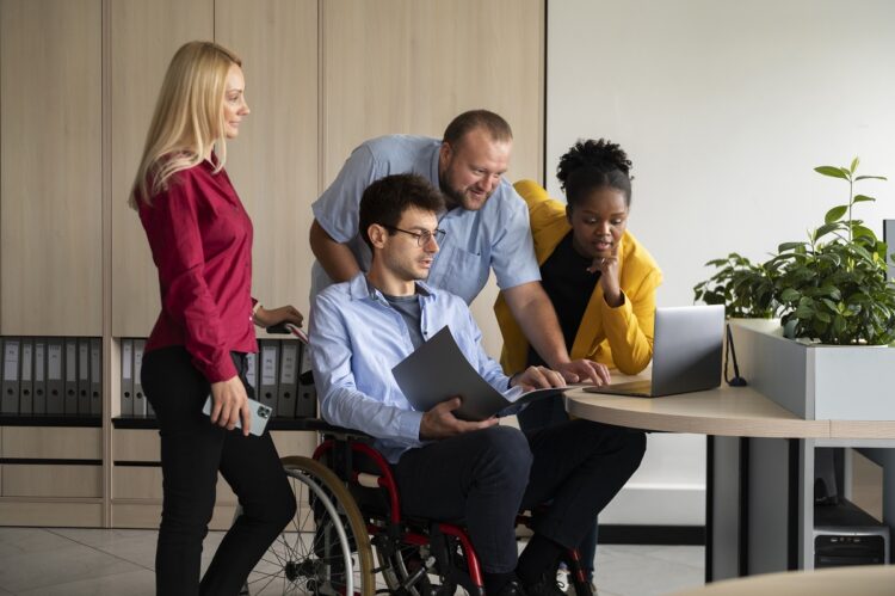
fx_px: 1242
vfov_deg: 27.0
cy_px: 298
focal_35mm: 50
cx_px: 448
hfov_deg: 39.6
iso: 400
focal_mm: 50
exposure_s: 1/100
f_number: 3.2
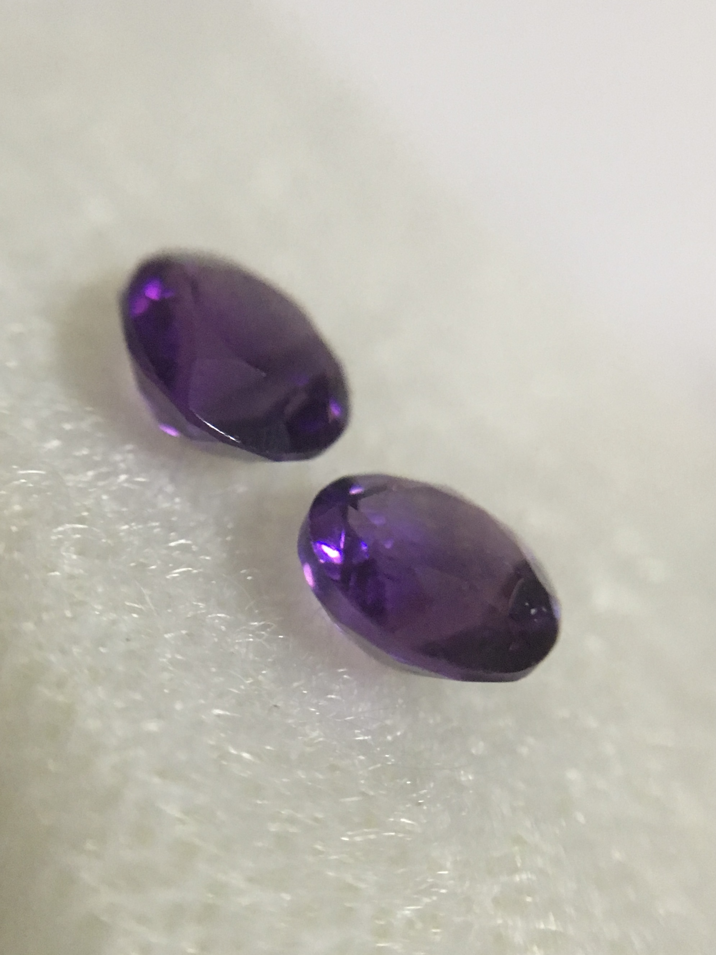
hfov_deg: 48.2
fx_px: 800
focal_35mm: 29
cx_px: 358
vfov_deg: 61.7
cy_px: 478
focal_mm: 4.15
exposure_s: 1/20
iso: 200
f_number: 2.2
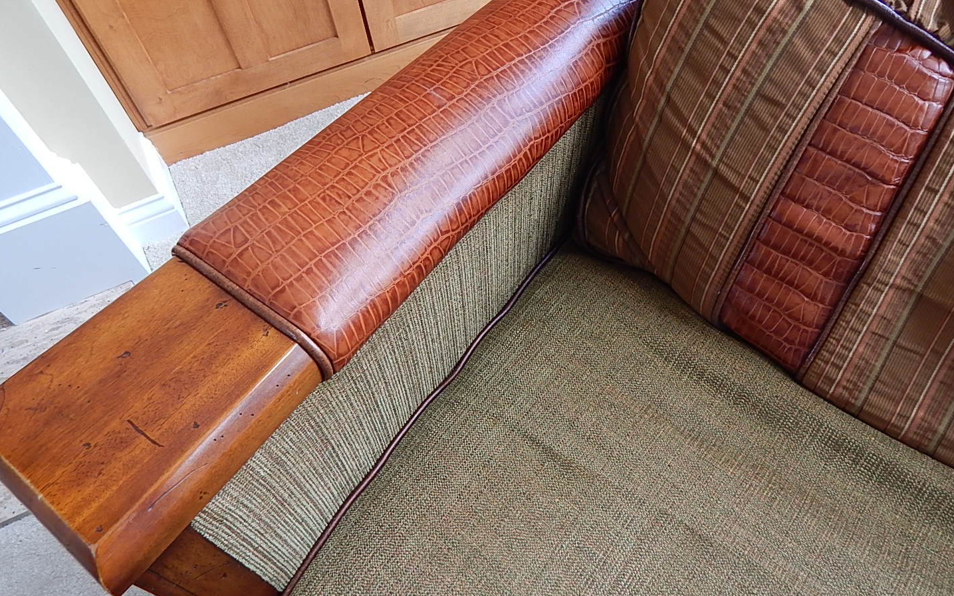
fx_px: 676
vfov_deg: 47.5
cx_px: 523
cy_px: 342
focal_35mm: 26
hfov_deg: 70.3
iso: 125
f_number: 3
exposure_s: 1/40
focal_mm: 4
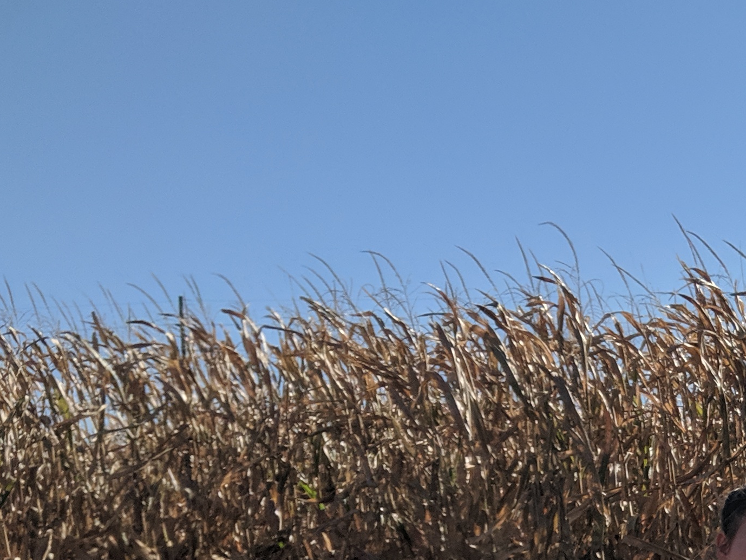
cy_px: 759
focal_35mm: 79
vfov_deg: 17.4
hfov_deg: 22.2
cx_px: 972
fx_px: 1703
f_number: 1.8
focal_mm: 4.44
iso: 107
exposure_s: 1/11765
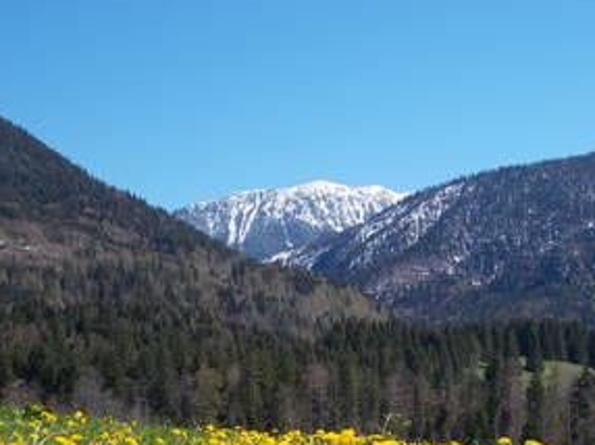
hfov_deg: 27.7
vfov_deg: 20.9
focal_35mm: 70
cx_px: 362
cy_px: 297
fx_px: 1202
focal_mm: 9
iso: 80
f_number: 4.5
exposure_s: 1/500
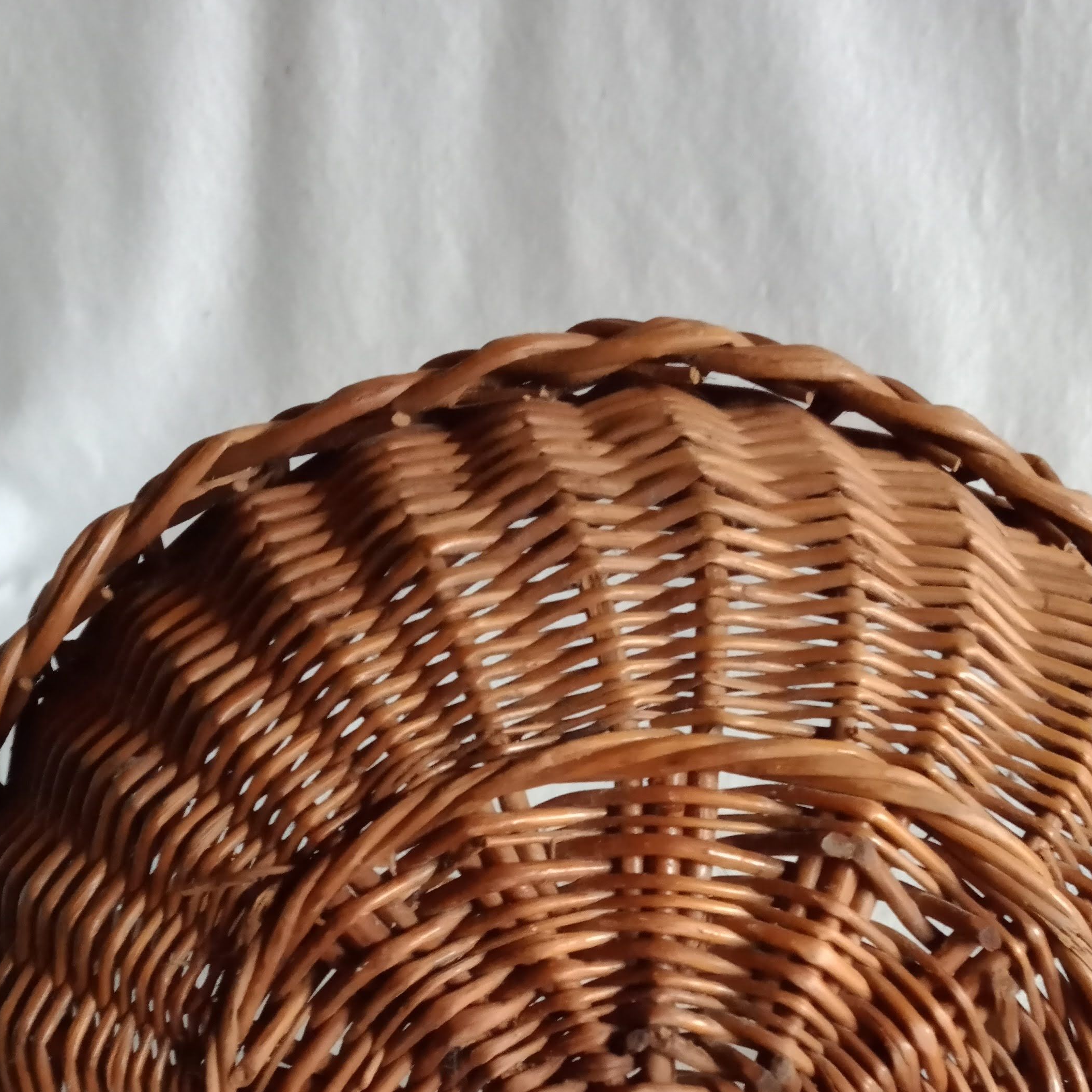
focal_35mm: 47
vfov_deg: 33.7
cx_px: 626
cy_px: 1021
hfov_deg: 36.0
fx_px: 1677
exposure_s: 1/25
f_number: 2
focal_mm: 3.54
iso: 1012
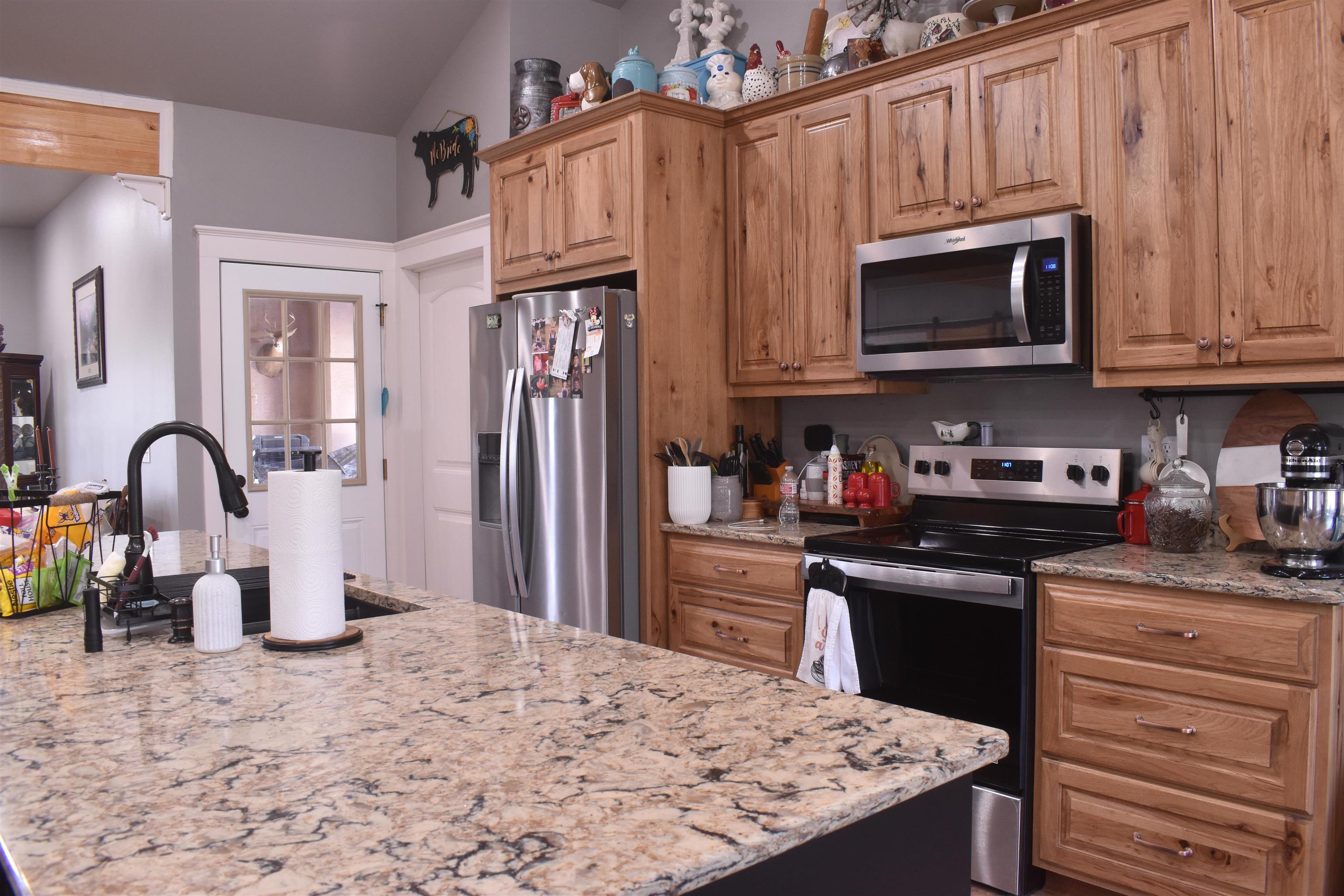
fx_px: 1008
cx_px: 672
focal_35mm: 27
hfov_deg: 67.4
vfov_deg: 47.9
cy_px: 448
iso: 1000
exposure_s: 1/13
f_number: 8
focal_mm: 18
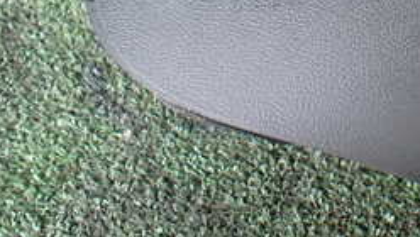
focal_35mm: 79
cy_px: -112
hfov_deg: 24.5
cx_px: 495
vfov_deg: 14.4
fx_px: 881
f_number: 2.3
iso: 800
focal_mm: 5.4
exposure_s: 1/60
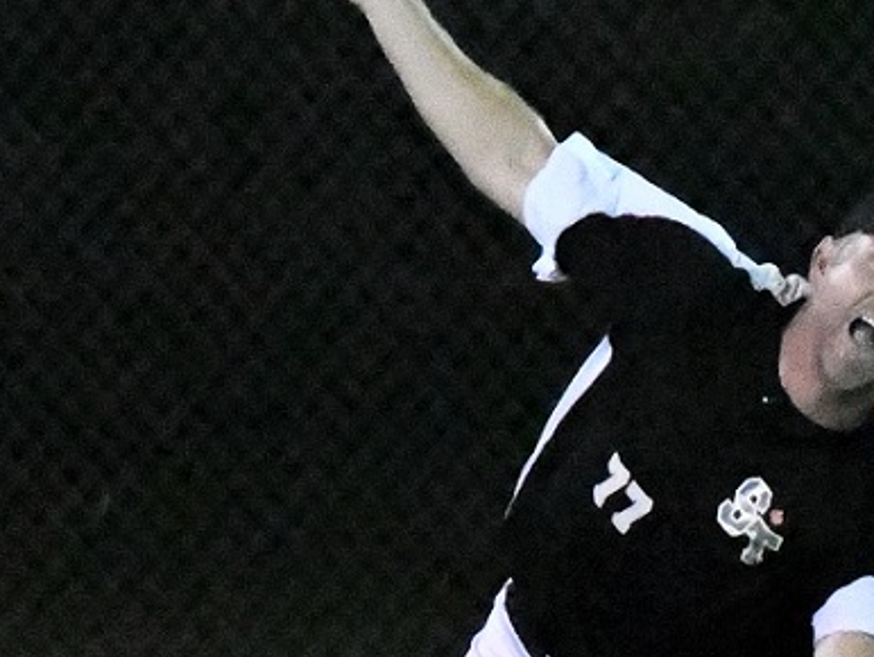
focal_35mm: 809
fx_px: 20448
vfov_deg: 1.8
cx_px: 809
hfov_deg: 2.4
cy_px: 552
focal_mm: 195
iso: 51200
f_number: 2.8
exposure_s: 1/1000
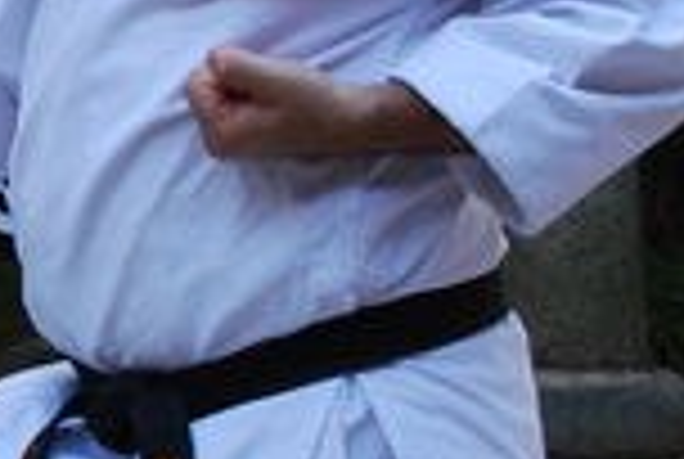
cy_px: 76
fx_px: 3845
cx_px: -531
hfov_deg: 9.7
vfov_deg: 6.8
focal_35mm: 202
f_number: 5
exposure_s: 1/100
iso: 200
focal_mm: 32
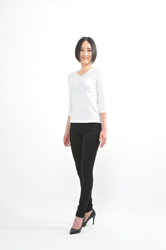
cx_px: 83
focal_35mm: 72
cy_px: 125
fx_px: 498
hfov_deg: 18.9
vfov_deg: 28.1
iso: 100
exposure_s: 1/160
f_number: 8
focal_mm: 48
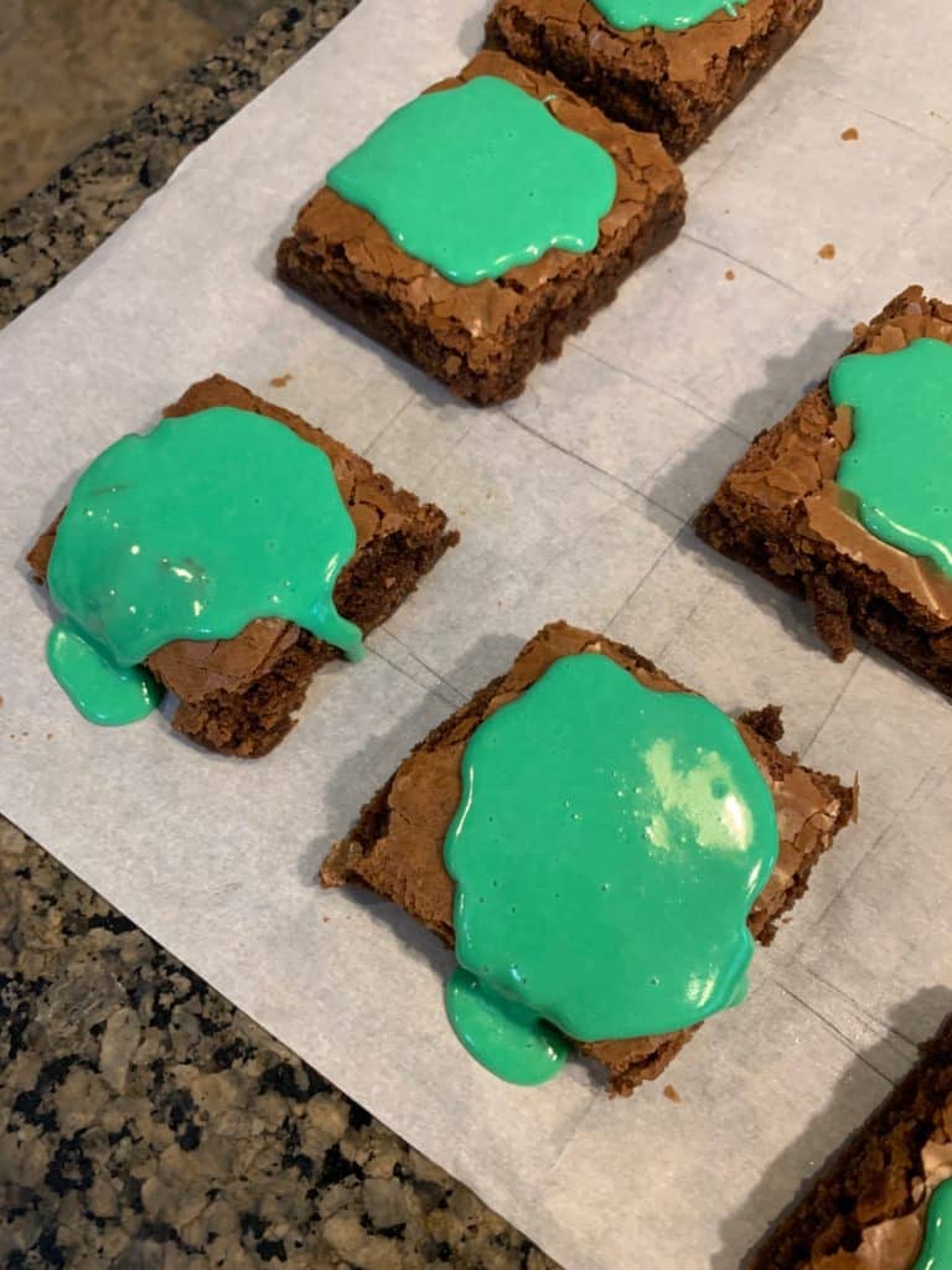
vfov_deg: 67.3
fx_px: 953
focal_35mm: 26
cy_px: 635
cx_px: 476
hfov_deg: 53.1
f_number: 1.8
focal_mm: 4.25
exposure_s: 1/60
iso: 200
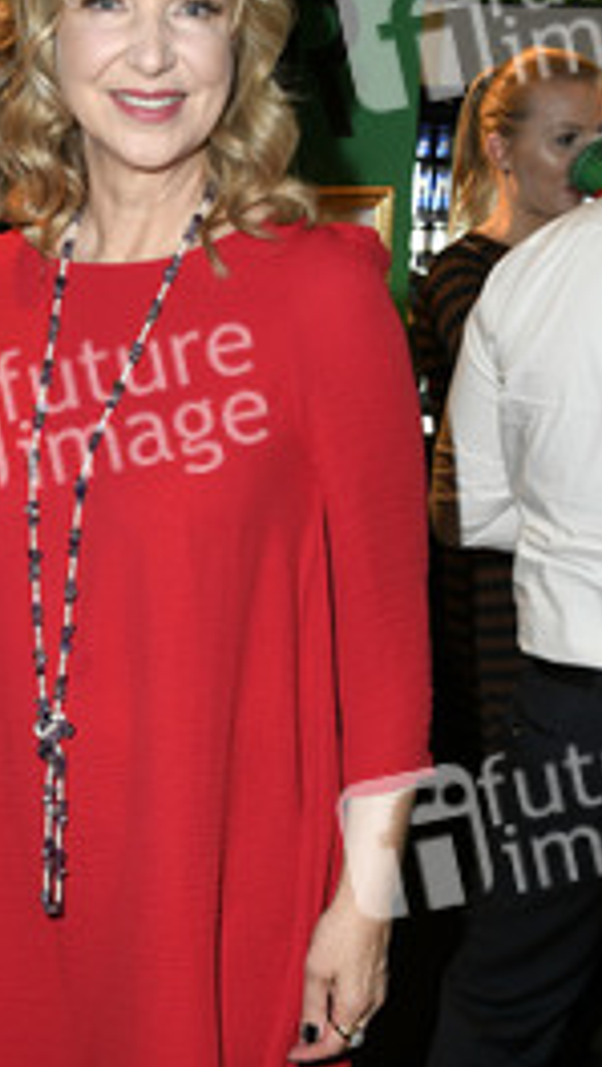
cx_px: 178
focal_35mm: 57
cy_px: 622
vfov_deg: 36.5
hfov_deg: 21.0
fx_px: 1613
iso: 2000
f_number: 6.3
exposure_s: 1/60
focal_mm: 36
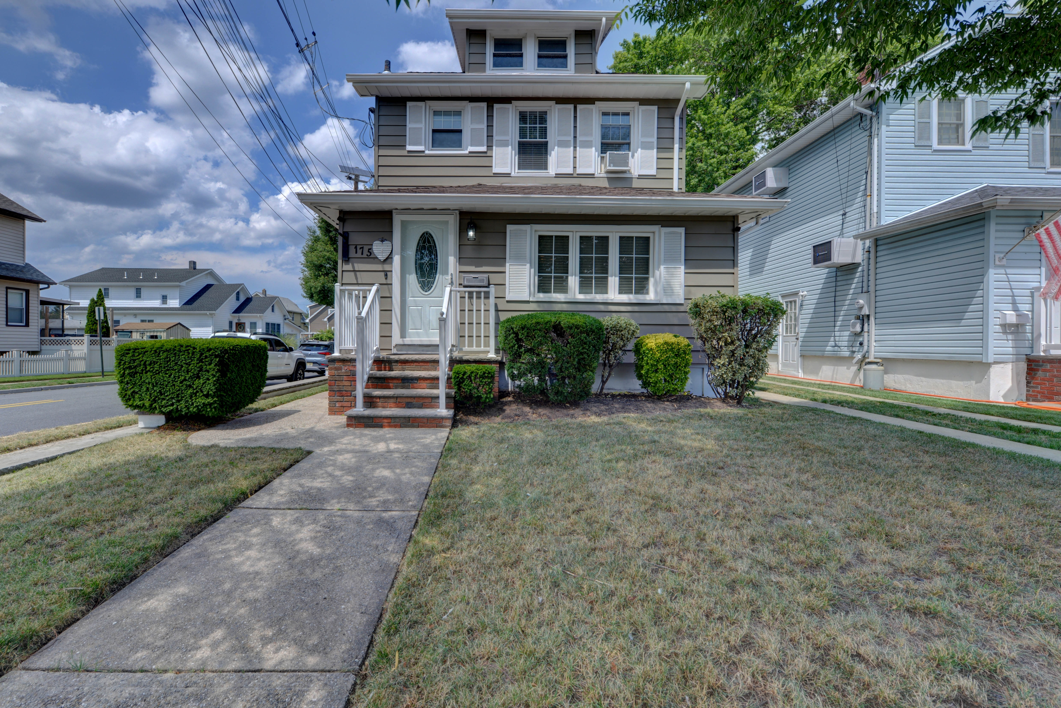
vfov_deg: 81.2
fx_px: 413
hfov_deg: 104.2
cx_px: 530
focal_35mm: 14
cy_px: 354
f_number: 8
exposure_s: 1/500
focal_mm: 14
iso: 200
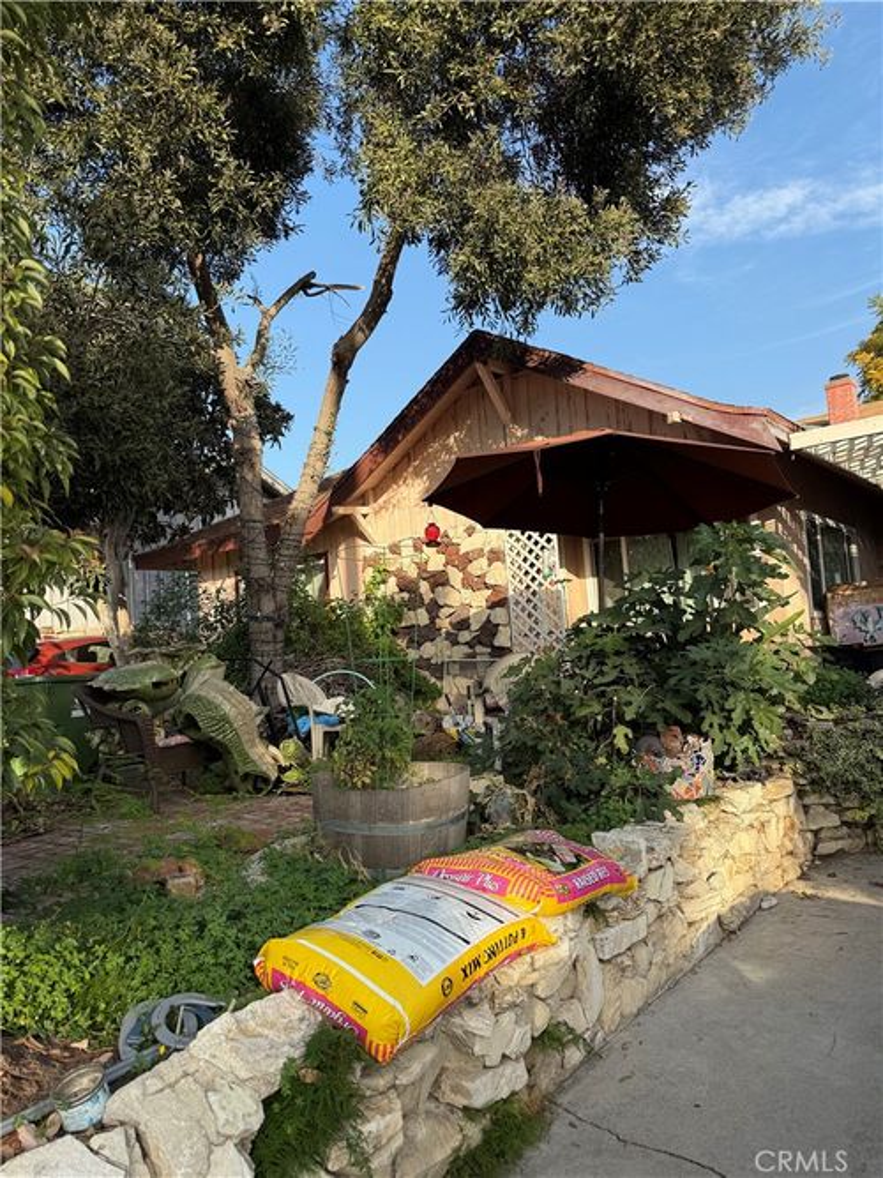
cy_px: 589
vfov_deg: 71.6
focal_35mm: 24
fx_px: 817
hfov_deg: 56.8
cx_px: 442
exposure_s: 1/1553
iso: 80
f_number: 1.78
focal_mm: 6.76
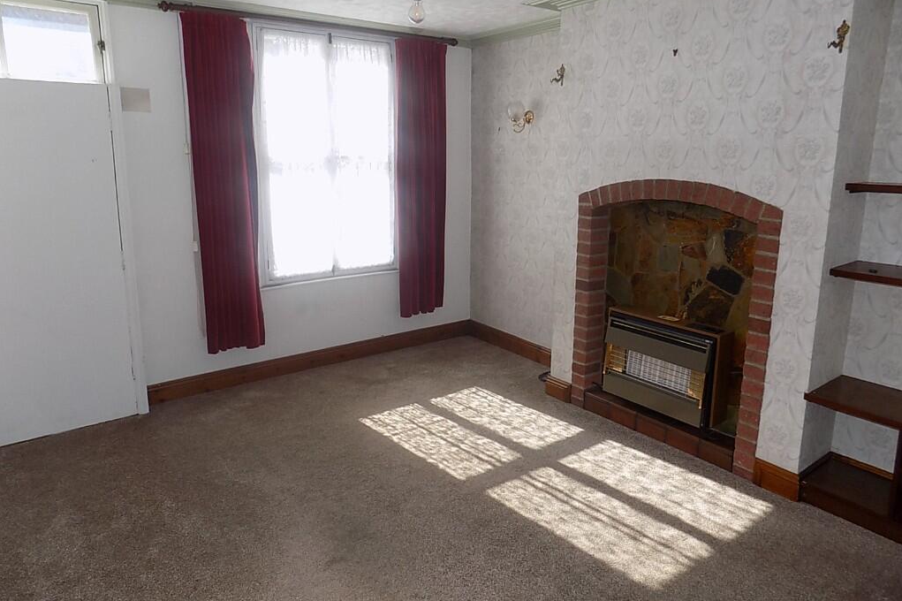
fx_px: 601
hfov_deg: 73.8
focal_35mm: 24
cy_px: 276
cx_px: 451
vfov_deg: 53.0
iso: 80
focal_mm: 4
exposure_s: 1/125
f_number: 3.1
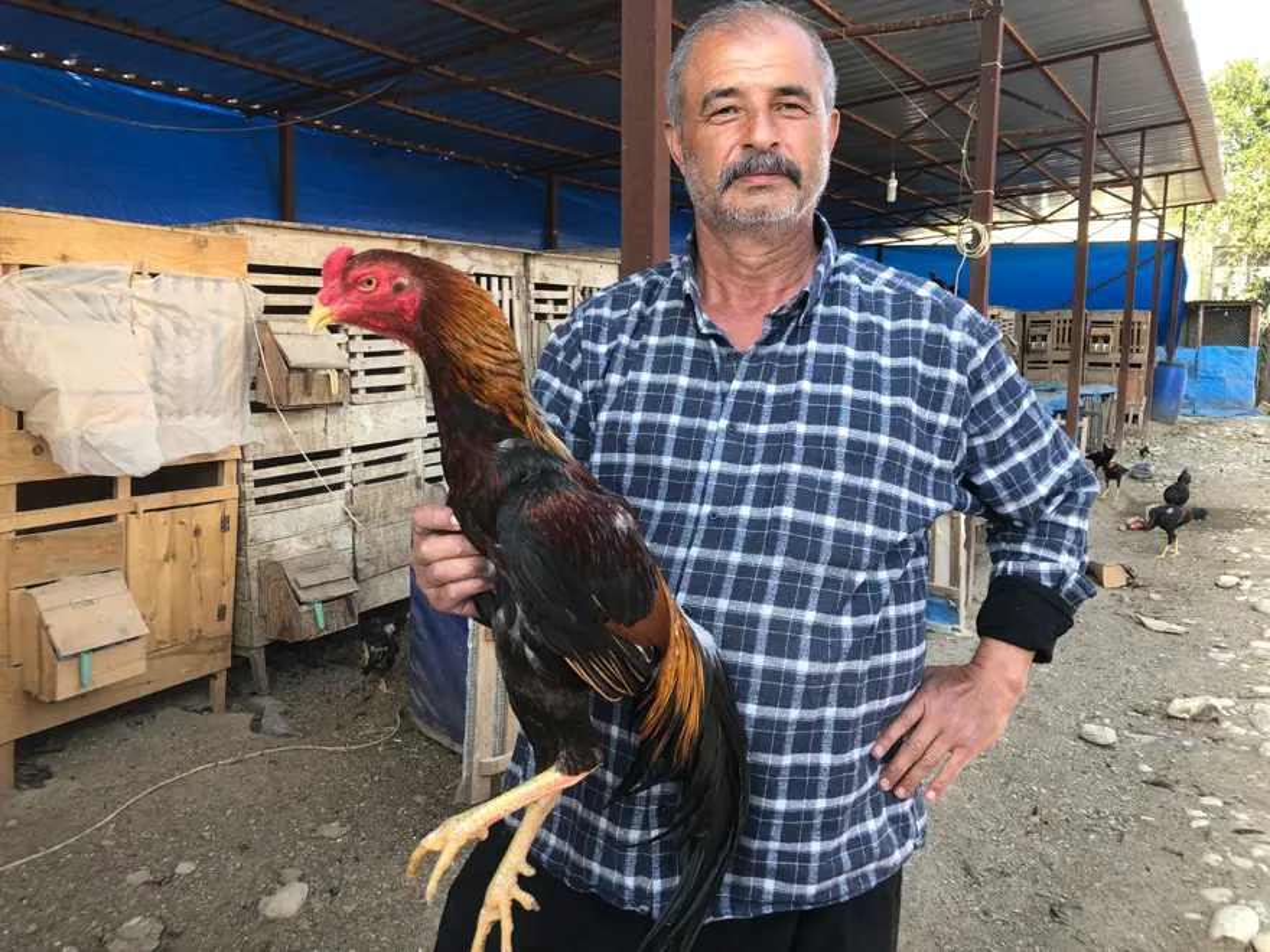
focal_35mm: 28
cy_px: 476
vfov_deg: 49.7
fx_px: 1027
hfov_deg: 63.4
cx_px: 635
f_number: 1.8
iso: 20
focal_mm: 3.99
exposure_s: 1/121
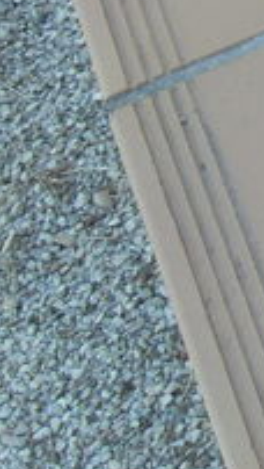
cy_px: -337
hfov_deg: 6.6
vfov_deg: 13.0
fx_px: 1874
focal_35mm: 151
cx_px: 1007
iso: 80
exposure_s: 1/180
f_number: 2.8
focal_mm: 6
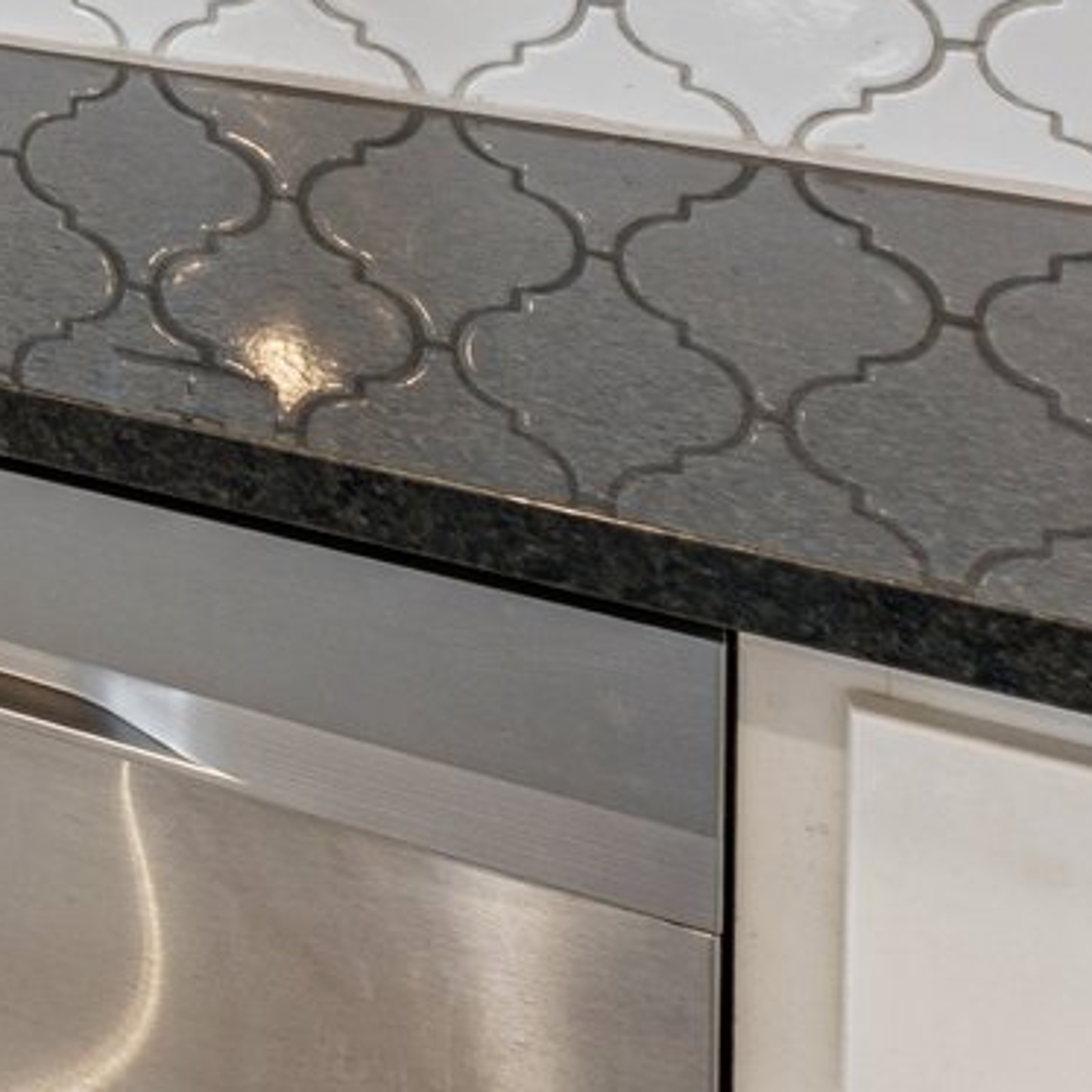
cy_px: -561
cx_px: -1654
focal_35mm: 71
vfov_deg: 20.6
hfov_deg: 14.2
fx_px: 2532
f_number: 10
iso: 200
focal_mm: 15.2
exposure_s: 1/25
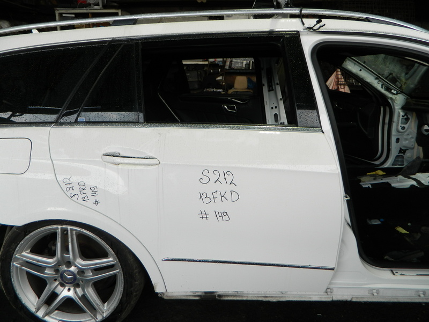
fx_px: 310
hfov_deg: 69.4
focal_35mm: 25
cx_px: 214
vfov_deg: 54.9
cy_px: 161
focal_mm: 4.5
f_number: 3.1
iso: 80
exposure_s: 1/80
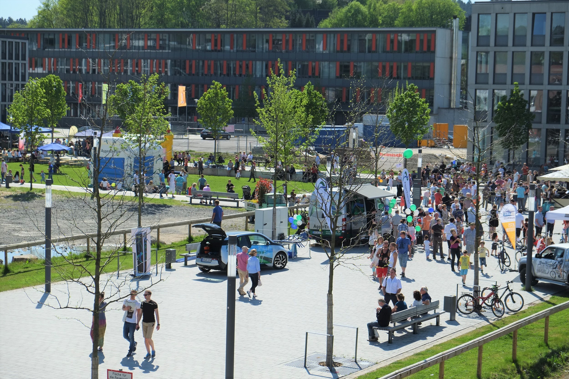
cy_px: 190
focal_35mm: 83
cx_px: 284
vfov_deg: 16.5
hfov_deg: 24.5
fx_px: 1312
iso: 400
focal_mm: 55
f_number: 5
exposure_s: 1/1600
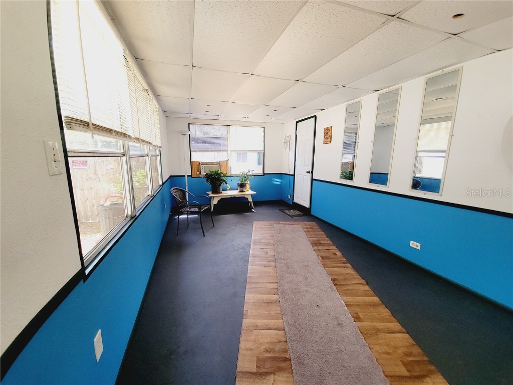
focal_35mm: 13
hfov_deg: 106.2
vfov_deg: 89.9
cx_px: 256
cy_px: 192
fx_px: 193
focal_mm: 2.2
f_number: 2.2
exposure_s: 1/60
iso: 64
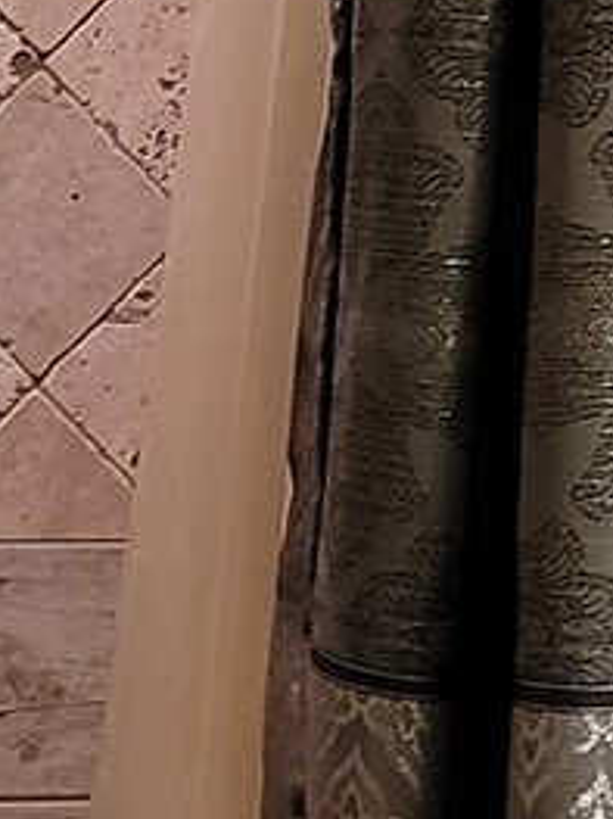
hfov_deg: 14.9
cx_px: -184
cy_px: 551
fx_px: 2245
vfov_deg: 20.6
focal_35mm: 95
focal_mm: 2.2
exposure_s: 1/60
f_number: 2.2
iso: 400
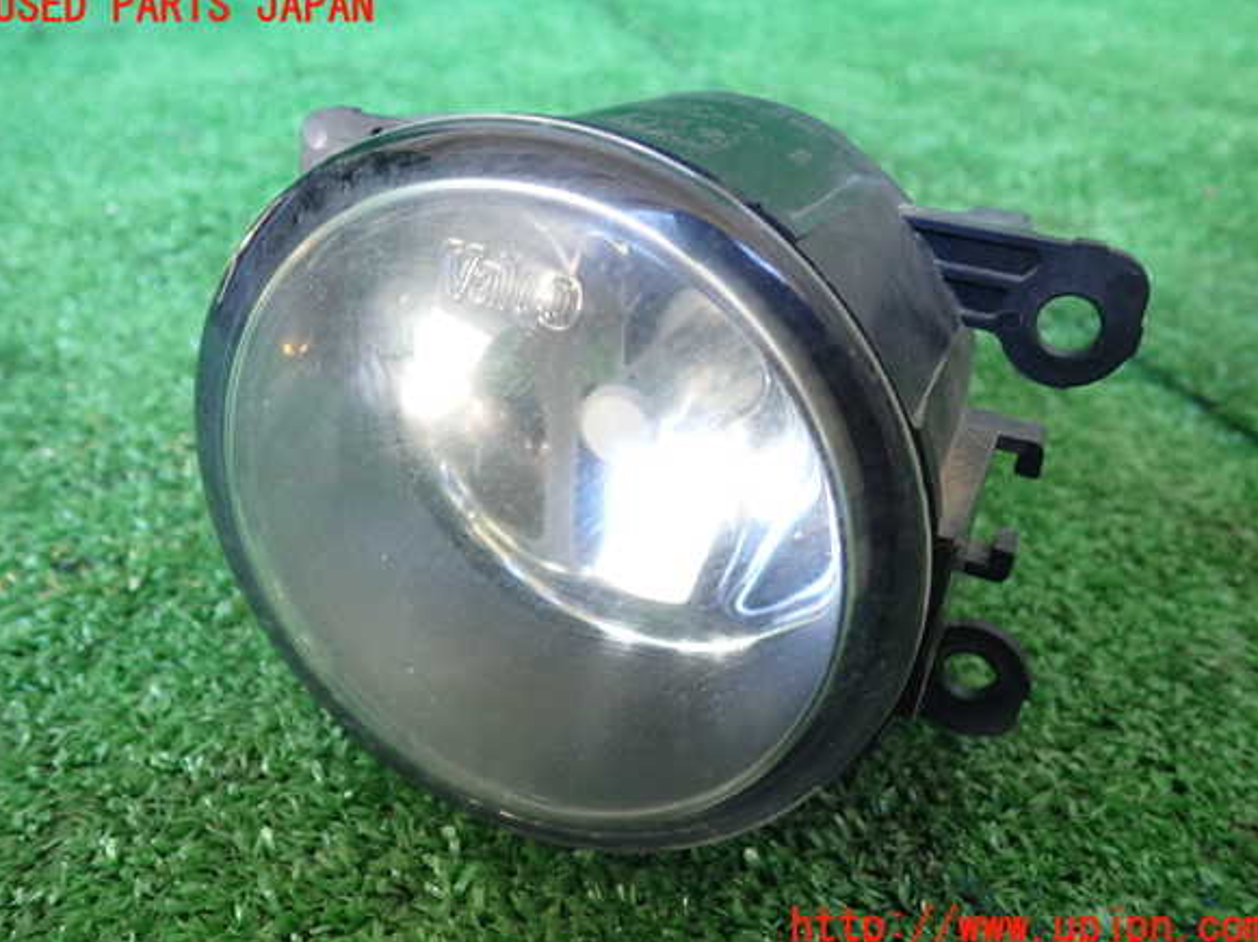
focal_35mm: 31
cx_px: 630
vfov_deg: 45.4
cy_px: 468
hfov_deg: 58.4
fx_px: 1126
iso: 250
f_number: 2.3
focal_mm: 5.4
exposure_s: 1/30
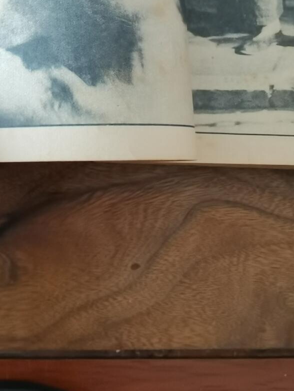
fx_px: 702
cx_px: 186
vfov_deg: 29.1
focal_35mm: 62
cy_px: -2
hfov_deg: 23.6
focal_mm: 2.26
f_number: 2.2
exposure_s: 1/20
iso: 640
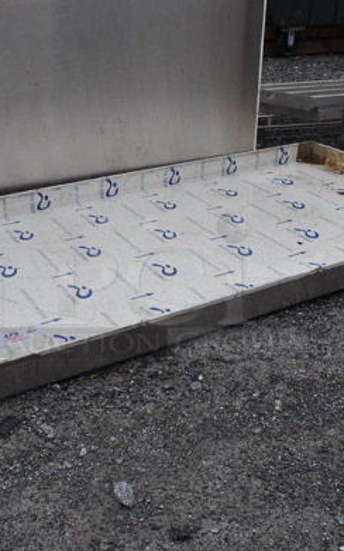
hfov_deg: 29.8
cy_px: 283
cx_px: 151
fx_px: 646
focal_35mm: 43
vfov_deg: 46.2
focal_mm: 18
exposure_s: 1/400
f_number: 7.1
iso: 200
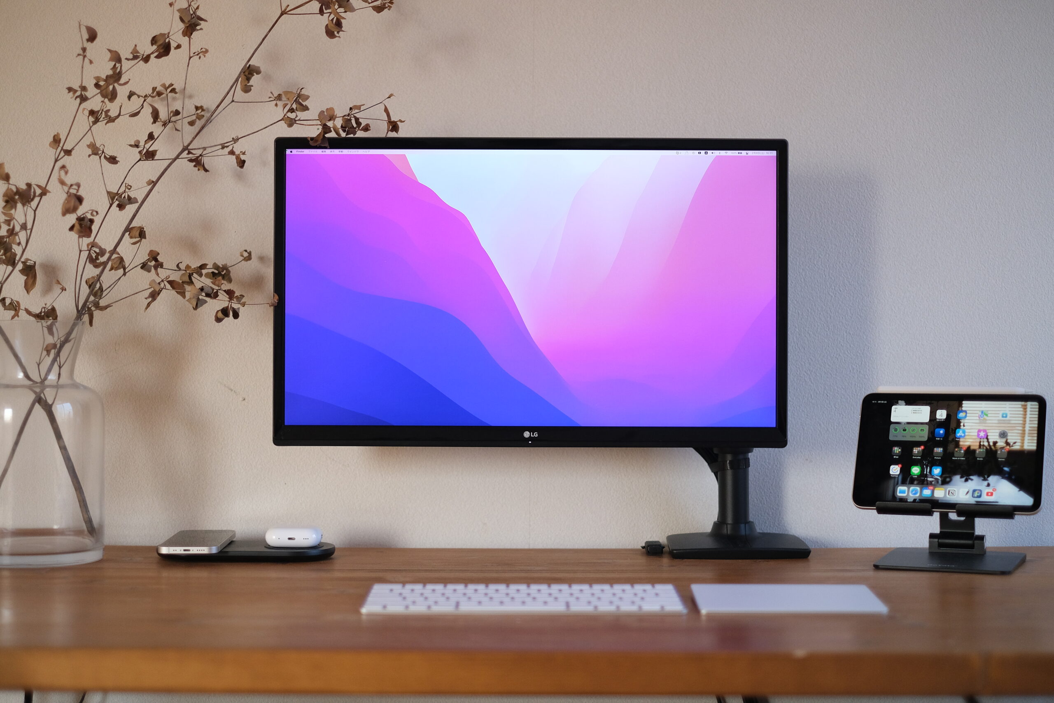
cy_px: 352
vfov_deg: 25.5
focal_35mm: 53
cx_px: 527
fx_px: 1552
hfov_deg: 37.5
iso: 800
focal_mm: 35
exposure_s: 1/500
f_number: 1.4
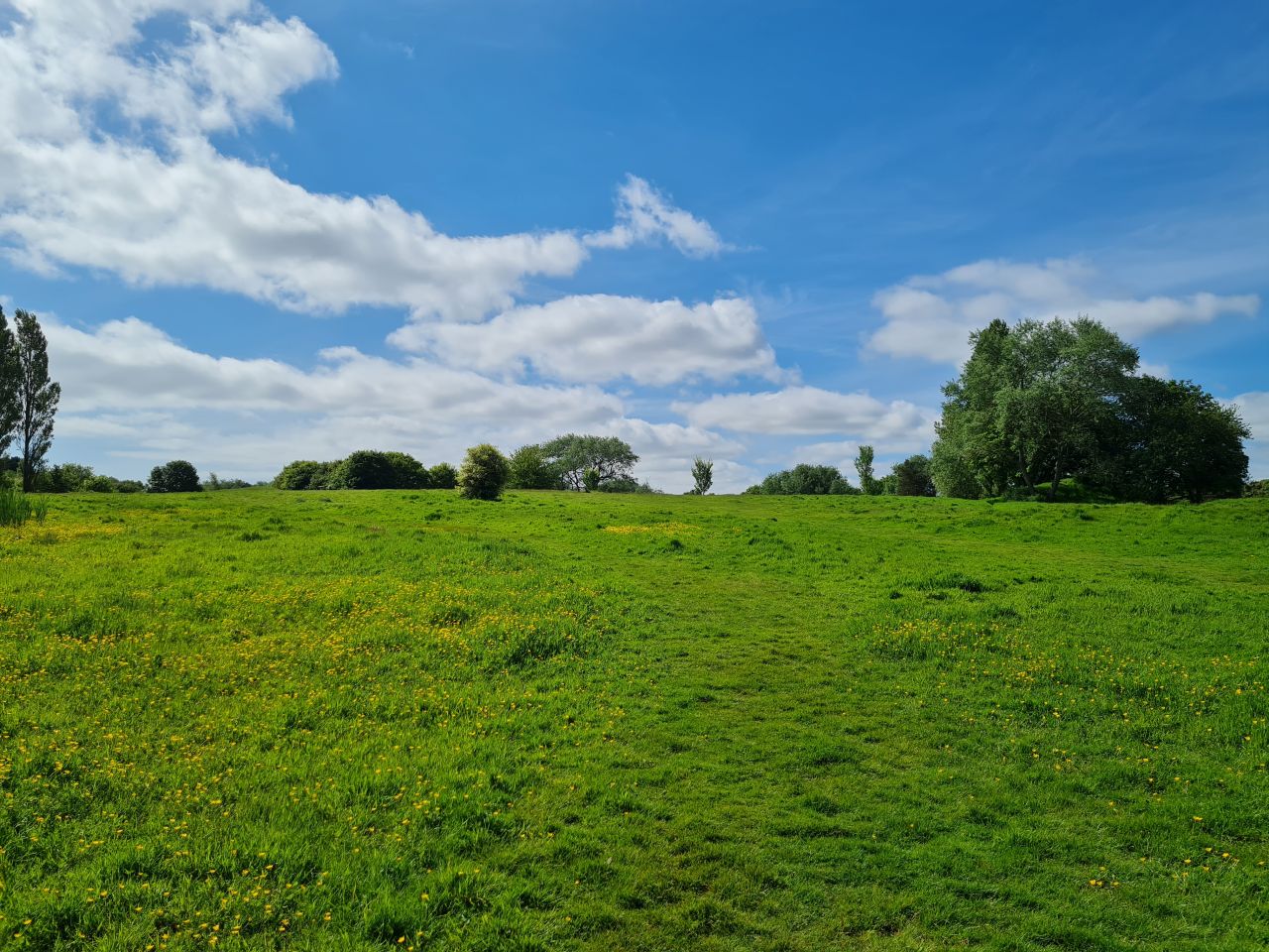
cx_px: 634
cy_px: 476
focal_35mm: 26
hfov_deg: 67.3
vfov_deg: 53.1
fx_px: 953
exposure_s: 1/5936
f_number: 1.8
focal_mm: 5.4
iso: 50
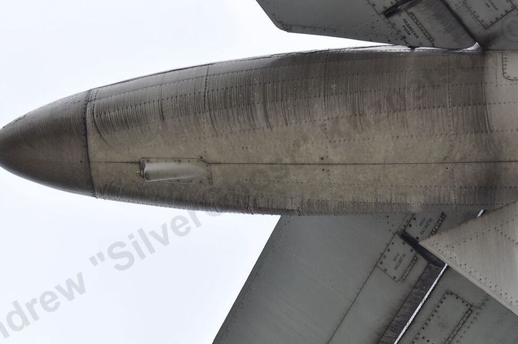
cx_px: 289
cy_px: 160
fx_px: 1983
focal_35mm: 138
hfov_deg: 14.9
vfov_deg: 9.9
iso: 200
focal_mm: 70
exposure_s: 1/200
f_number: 8
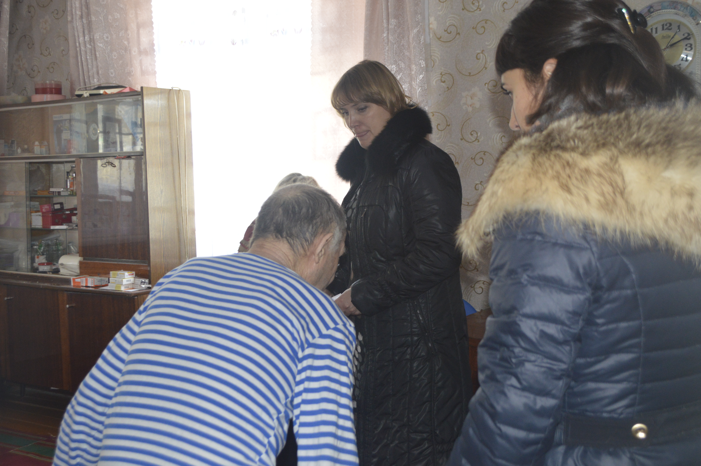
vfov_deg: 28.0
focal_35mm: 48
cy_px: 233
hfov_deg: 41.1
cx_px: 350
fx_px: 934
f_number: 4.8
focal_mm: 32
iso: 1100
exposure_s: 1/60
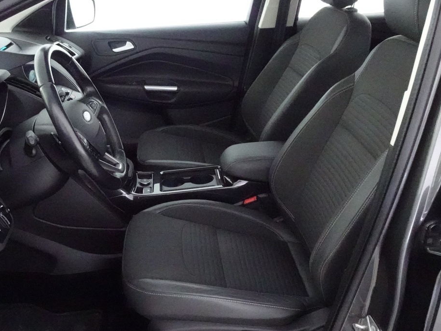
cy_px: 188
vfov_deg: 37.7
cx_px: 177
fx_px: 484
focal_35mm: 38
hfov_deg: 48.7
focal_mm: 4.25
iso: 2500
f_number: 3.5
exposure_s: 1/30
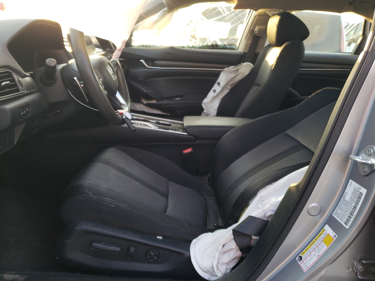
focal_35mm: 26
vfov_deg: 53.1
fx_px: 282
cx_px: 188
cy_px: 140
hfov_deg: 67.3
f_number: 1.5
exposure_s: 1/133
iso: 50
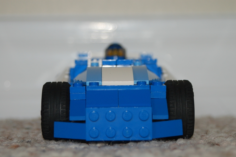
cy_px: 78
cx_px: 118
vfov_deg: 11.4
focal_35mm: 120
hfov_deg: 17.1
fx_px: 786
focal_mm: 80
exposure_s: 1/60
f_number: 5.6
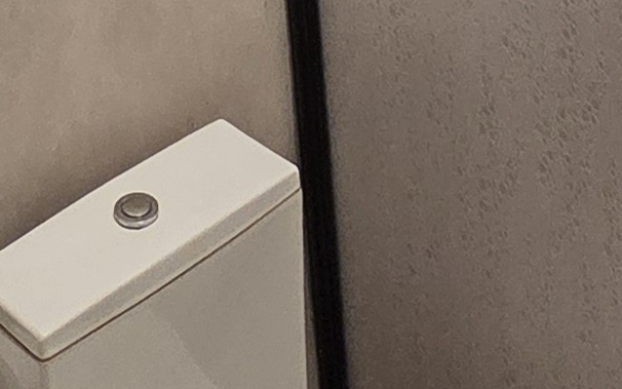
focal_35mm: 91
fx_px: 1543
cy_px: -740
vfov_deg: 10.6
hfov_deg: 22.5
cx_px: 140
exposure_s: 1/50
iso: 500
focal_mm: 2.2
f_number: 2.2
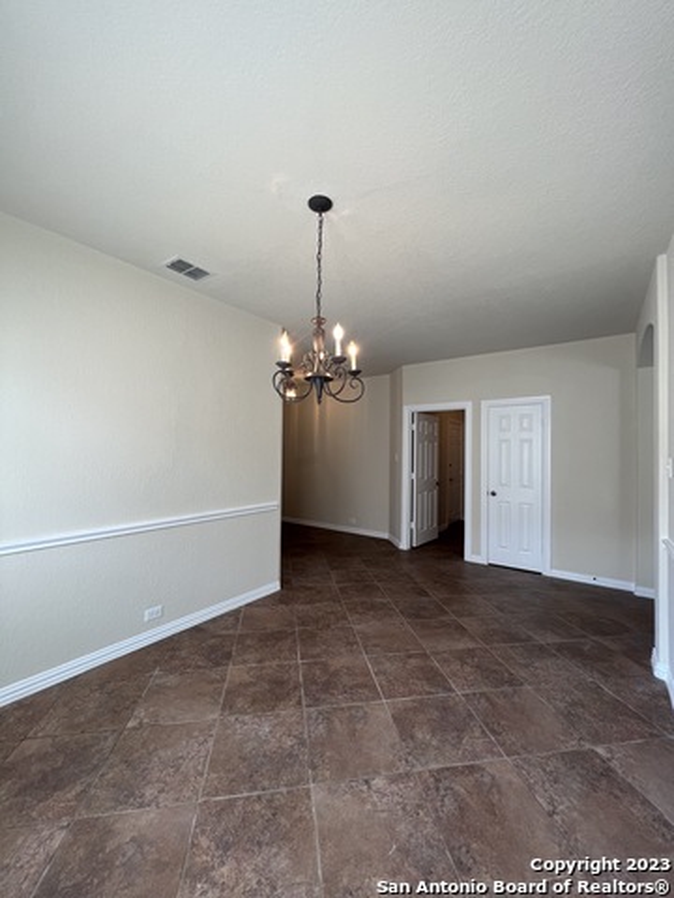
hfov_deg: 89.9
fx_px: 337
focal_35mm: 13
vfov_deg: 106.2
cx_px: 337
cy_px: 449
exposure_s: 1/120
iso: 125
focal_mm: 1.57
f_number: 1.8
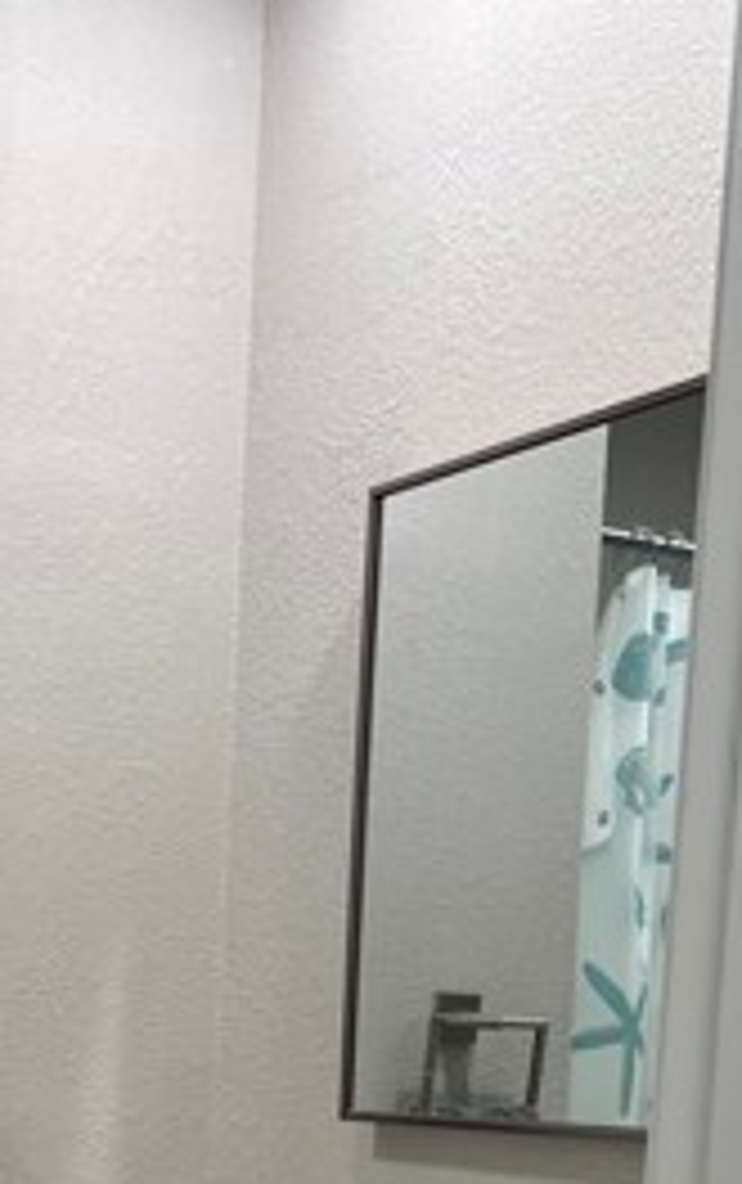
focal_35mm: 67
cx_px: 72
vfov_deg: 27.4
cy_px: 1373
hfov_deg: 19.1
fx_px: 2162
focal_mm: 5.7
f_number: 1.5
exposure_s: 1/120
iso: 64
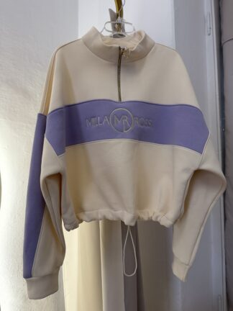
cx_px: 116
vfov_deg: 71.6
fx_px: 215
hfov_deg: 56.8
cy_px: 156
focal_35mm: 24
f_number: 1.78
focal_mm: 6.76
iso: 200
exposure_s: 1/121
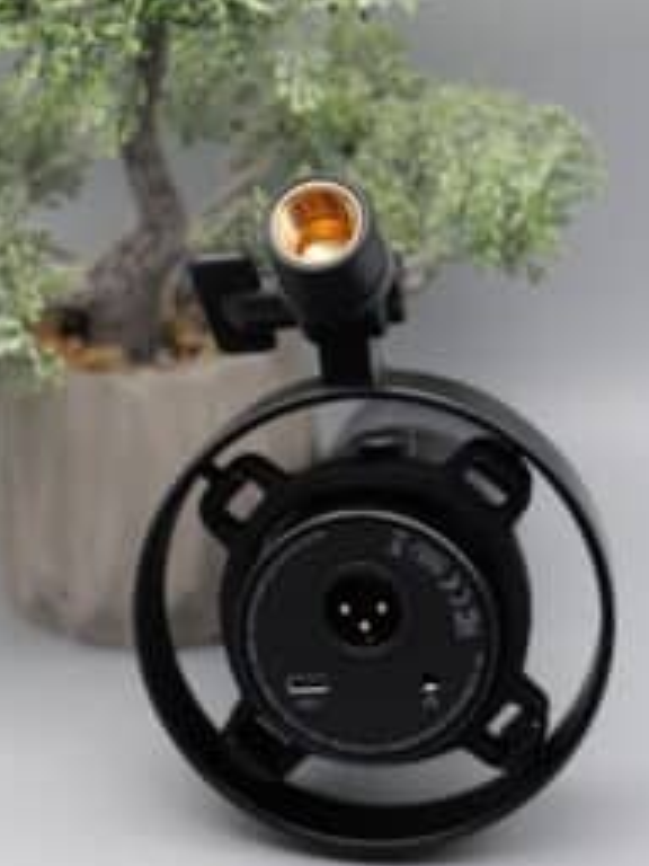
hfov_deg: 16.8
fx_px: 2200
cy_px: 436
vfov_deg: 22.3
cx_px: 321
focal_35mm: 88
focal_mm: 60
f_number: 5.6
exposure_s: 1/60
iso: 250
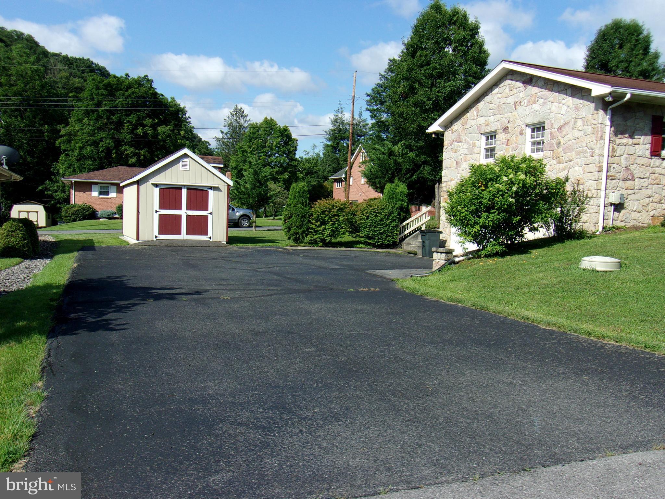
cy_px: 250
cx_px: 332
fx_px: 653
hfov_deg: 54.0
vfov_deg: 41.8
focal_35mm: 34
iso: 80
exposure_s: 1/75
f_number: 11.6
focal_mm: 6.1
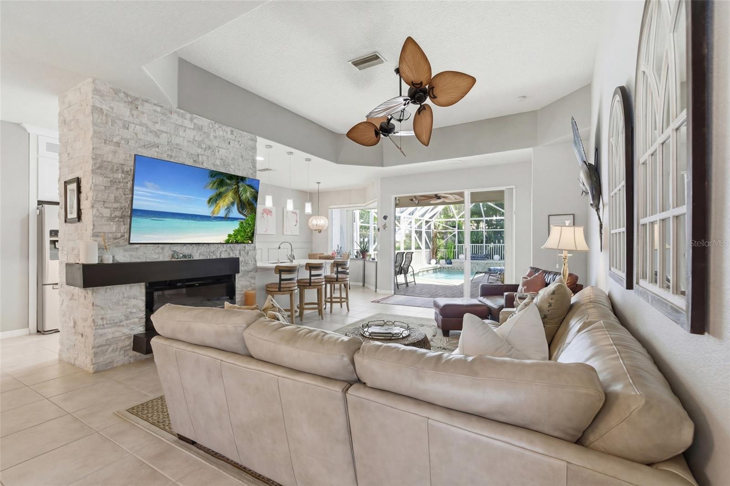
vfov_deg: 73.7
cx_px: 365
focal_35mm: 16
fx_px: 324
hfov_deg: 96.7
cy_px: 243
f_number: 9
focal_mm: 16
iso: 400
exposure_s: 1/50
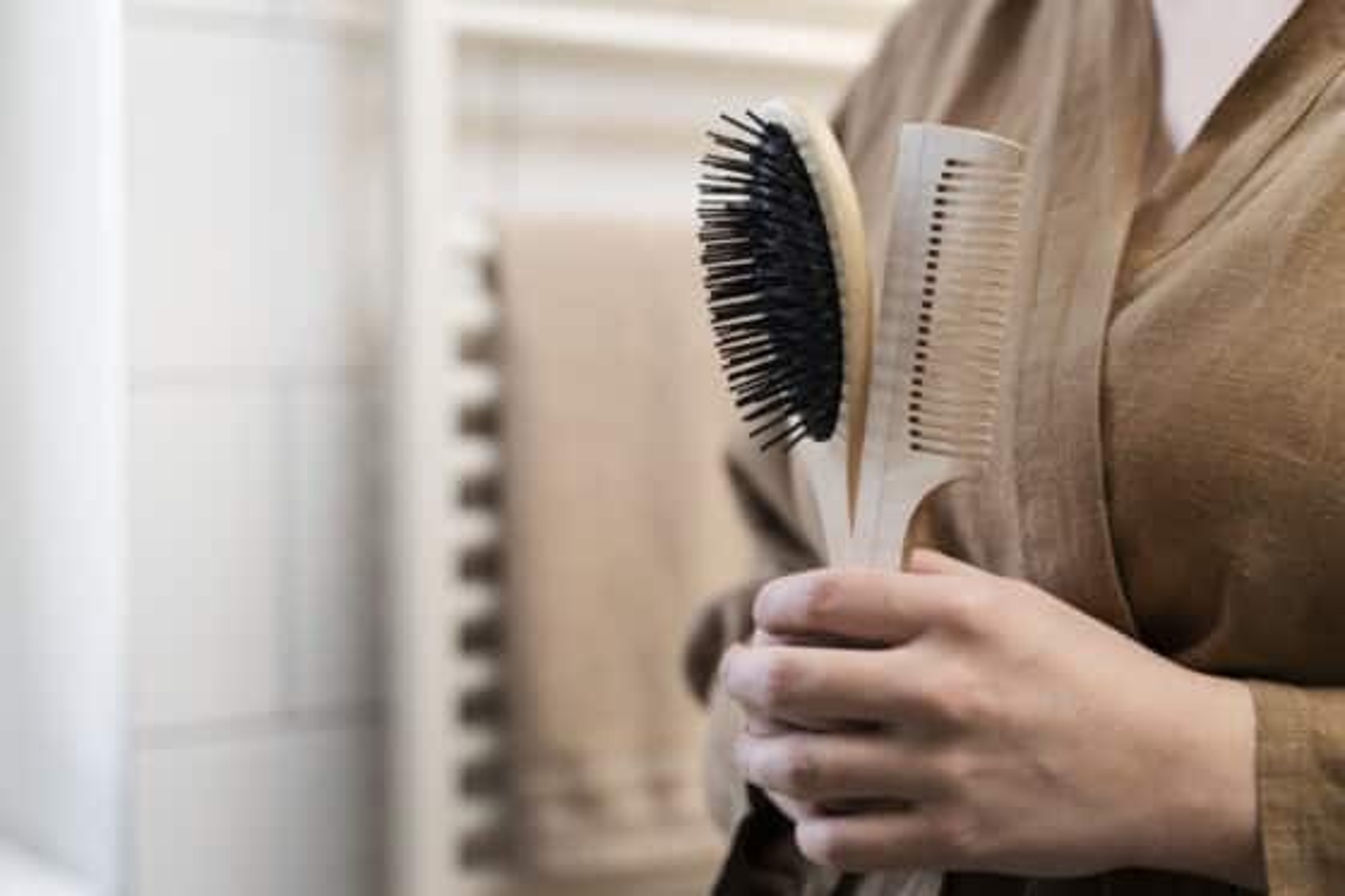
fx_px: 1979
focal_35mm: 53
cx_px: 672
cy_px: 448
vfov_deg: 25.5
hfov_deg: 37.5
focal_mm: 53
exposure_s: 1/320
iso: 640
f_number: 2.8
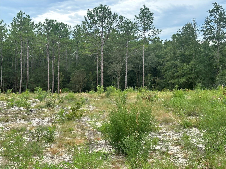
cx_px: 113
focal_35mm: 48
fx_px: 313
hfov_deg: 39.7
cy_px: 84
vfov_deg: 30.3
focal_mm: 6.86
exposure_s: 1/911
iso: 64
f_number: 1.78
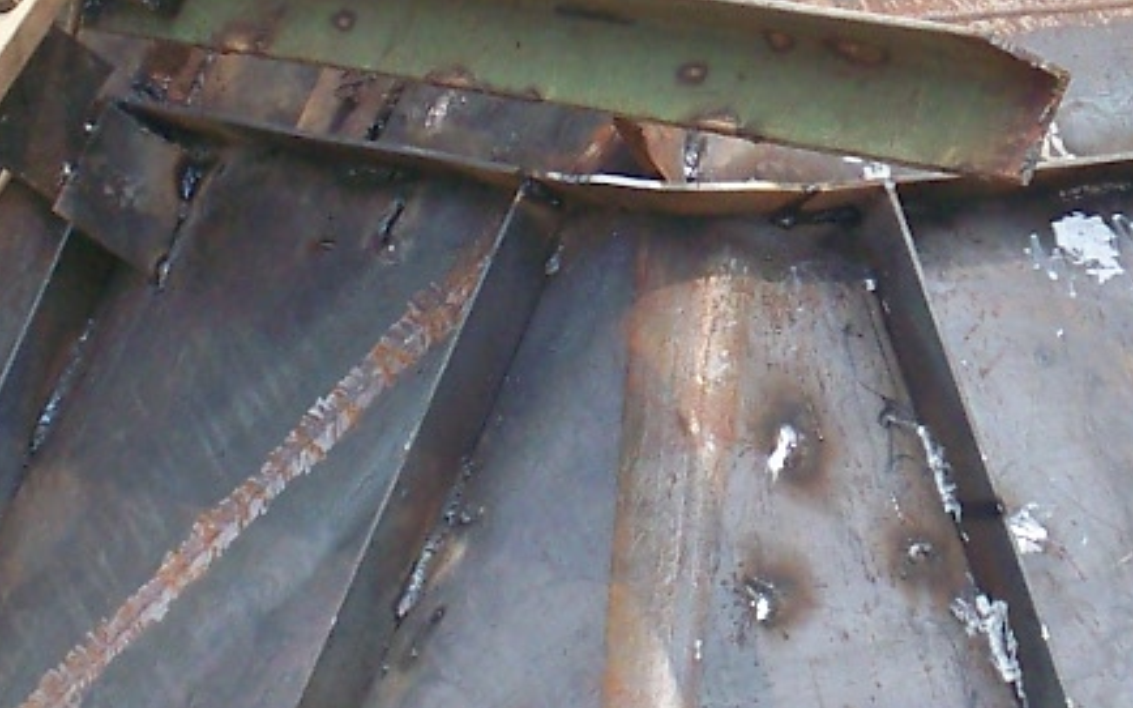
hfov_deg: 9.5
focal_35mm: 220
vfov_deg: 5.9
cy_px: -86
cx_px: 838
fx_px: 6791
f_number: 3.5
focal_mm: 7.8
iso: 80
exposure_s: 1/500
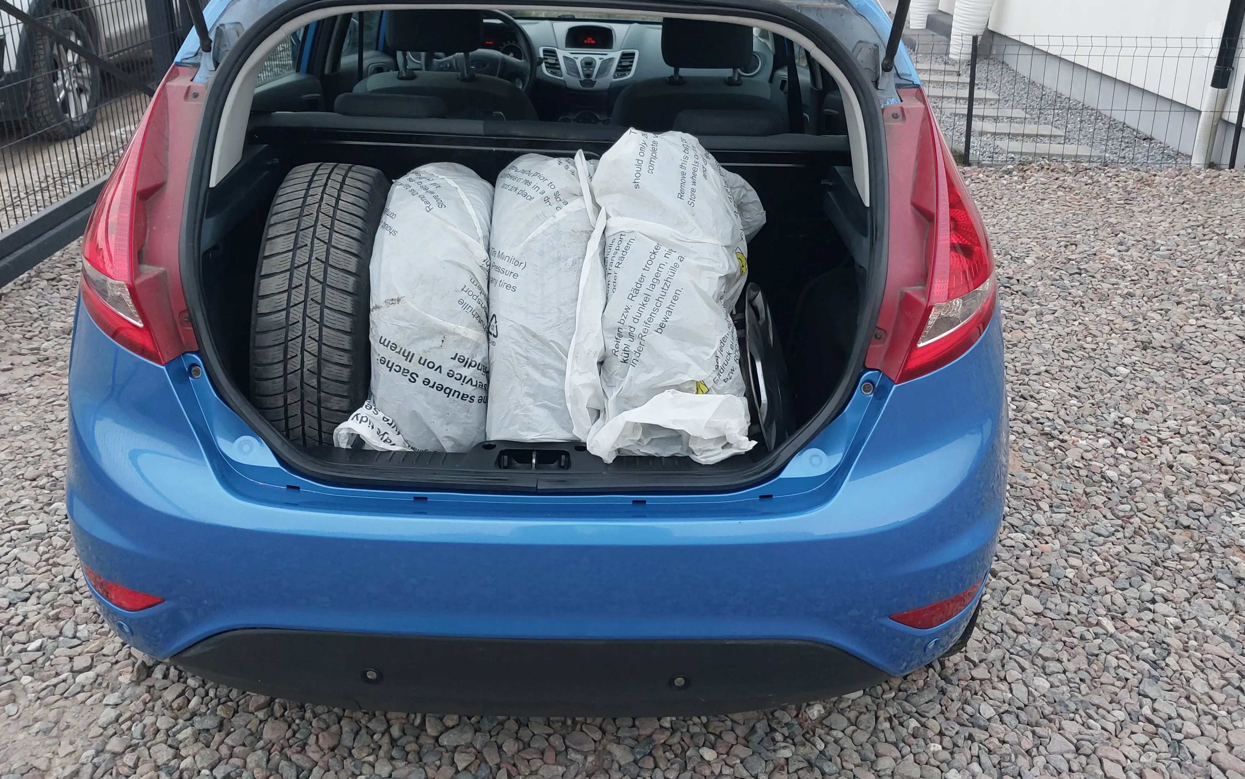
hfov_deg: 55.3
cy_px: 337
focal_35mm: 35
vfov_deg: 36.2
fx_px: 1188
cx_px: 636
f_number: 1.8
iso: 80
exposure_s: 1/100
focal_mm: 4.6
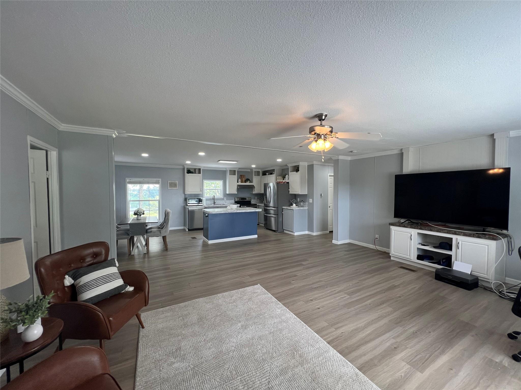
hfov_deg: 106.2
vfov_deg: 89.9
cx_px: 260
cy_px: 195
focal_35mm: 13
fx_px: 196
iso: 100
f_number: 1.8
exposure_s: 1/120
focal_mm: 1.57
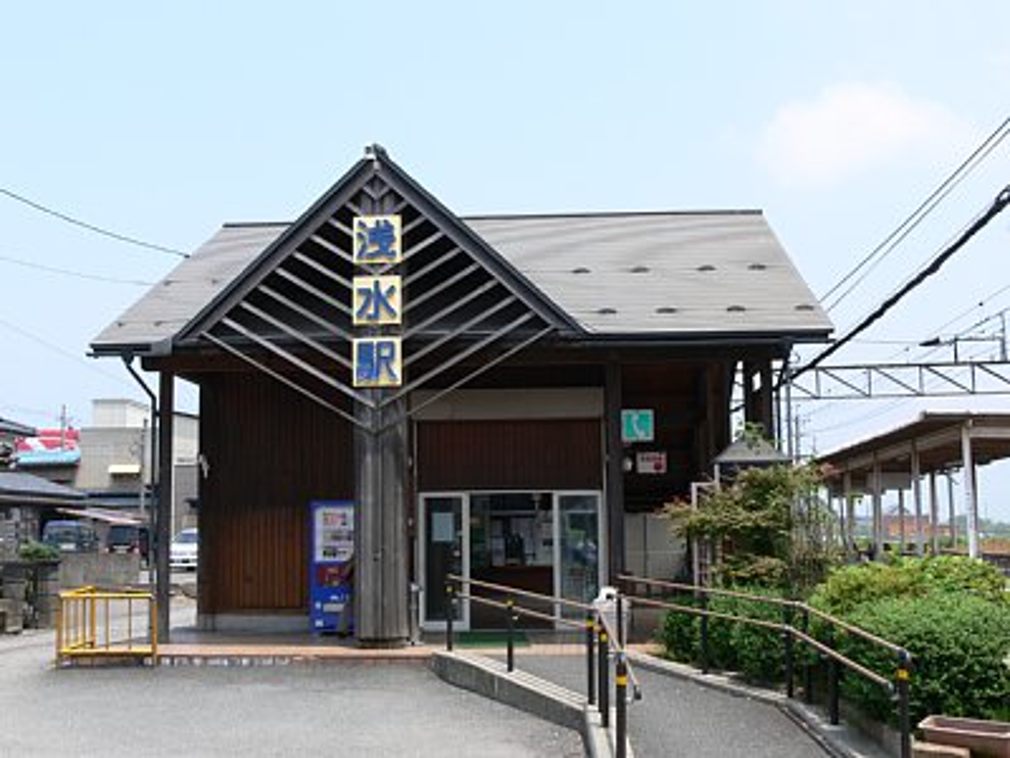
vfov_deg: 33.6
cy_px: 379
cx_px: 505
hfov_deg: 43.9
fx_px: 1255
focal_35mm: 43
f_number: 5.6
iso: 80
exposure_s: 1/250
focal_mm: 9.2
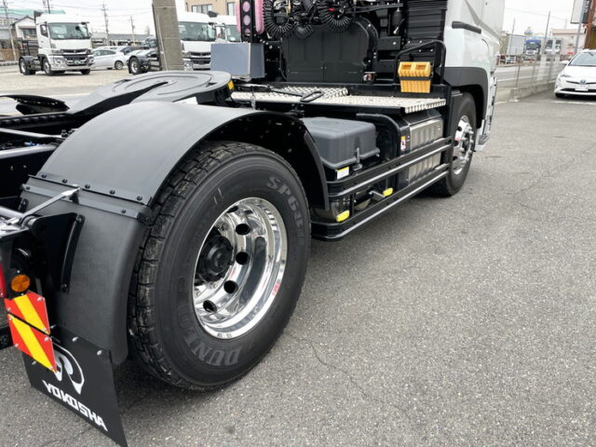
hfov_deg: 67.3
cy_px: 224
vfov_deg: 53.1
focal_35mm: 26
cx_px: 298
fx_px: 448
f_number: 1.6
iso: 32
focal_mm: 4.2
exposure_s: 1/316
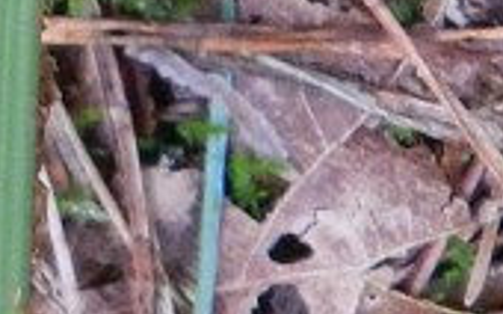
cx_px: -651
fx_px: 3274
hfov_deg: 8.2
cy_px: -578
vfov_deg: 5.2
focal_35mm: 239
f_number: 3.7
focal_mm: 5.6
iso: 400
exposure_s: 1/30
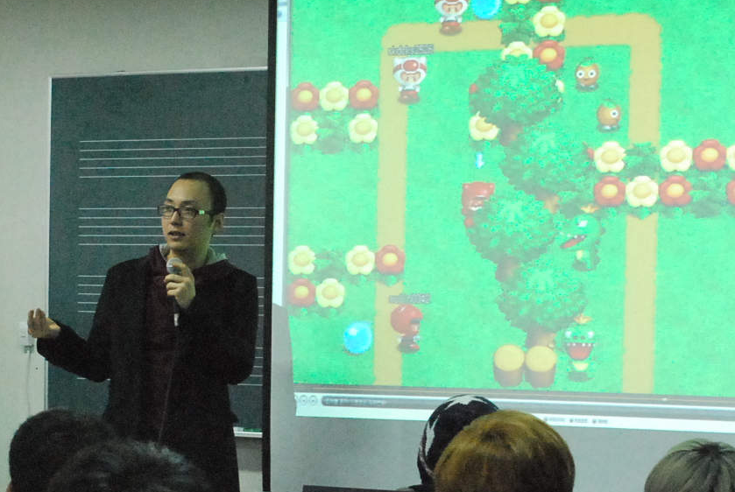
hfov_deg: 16.8
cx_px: 230
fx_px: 2477
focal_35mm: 121
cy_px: 407
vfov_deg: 11.3
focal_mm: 35
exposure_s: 1/125
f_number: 5.3
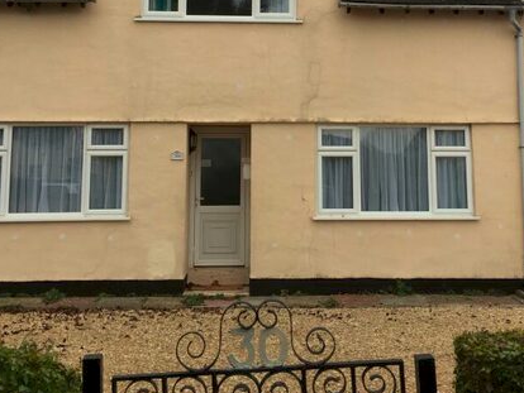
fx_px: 742
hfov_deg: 38.9
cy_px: 95
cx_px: 287
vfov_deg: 29.2
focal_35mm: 49
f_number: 2.2
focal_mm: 4.15
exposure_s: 1/204
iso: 32
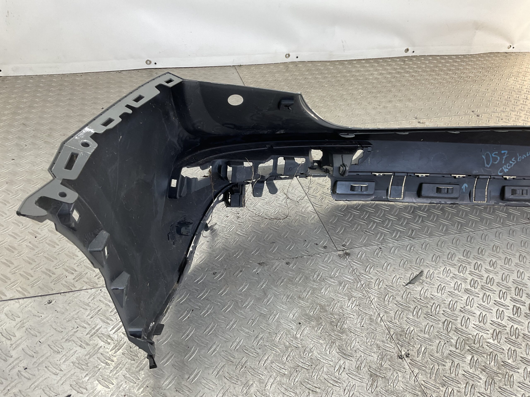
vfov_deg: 48.2
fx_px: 444
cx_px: 265
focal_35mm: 29
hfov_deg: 61.7
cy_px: 198
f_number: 1.8
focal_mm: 3
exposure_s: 1/120
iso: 32
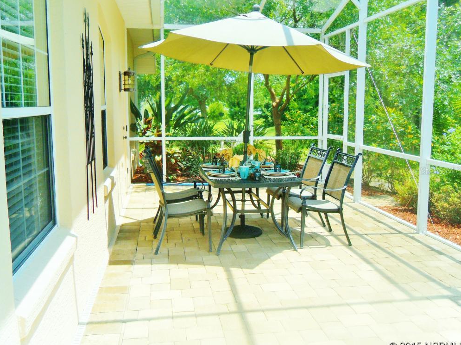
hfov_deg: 52.6
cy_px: 171
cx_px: 227
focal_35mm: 35
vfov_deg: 40.7
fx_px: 466
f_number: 3.6
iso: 80
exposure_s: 1/350
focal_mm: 6
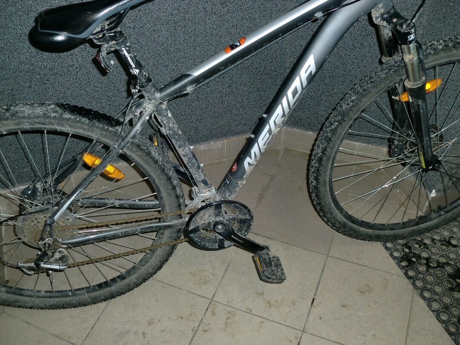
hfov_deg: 52.6
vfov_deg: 40.7
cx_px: 230
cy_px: 172
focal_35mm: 35
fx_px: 465
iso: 125
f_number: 3.1
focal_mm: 6.3
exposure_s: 1/50
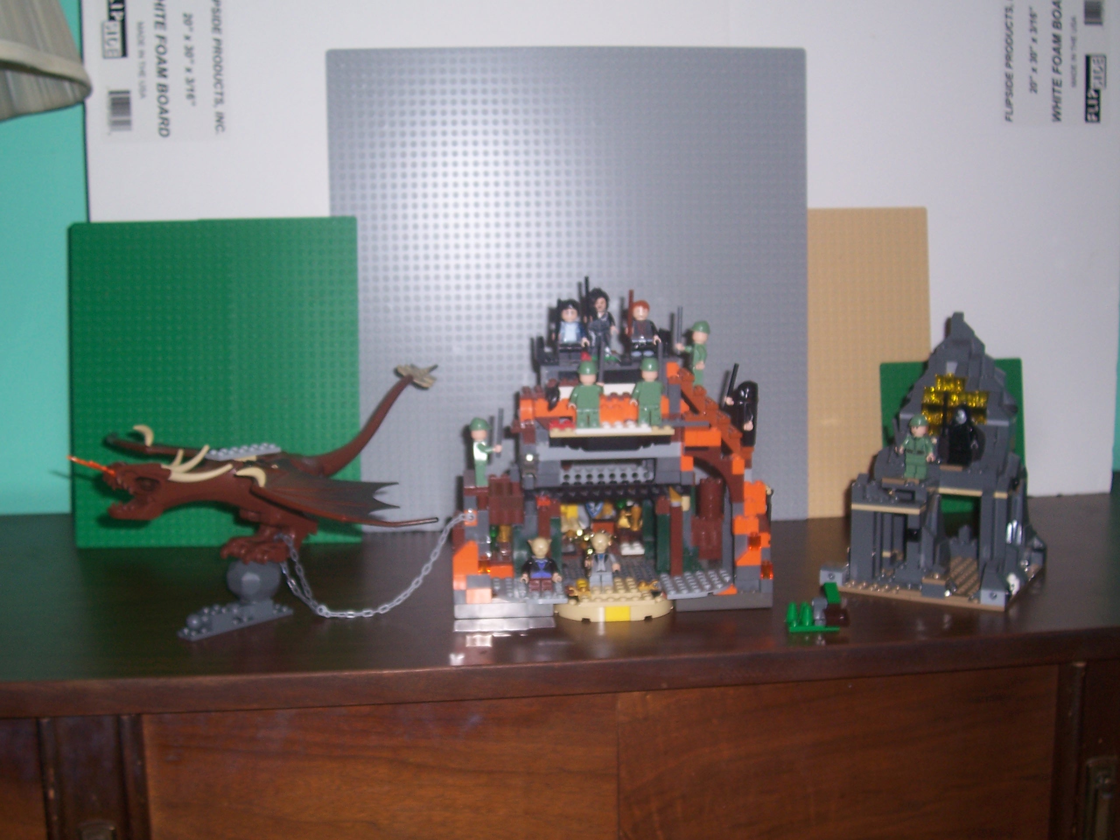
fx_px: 1359
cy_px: 420
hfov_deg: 44.8
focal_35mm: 42
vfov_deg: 34.3
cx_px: 560
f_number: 3
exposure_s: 1/60
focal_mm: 7
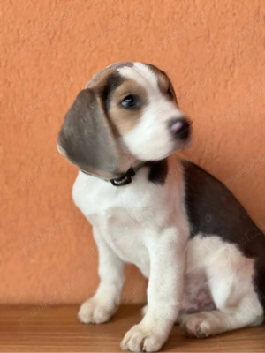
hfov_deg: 19.1
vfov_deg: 25.3
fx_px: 786
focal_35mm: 77
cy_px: 176
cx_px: 132
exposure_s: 1/40
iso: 250
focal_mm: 9
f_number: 2.8
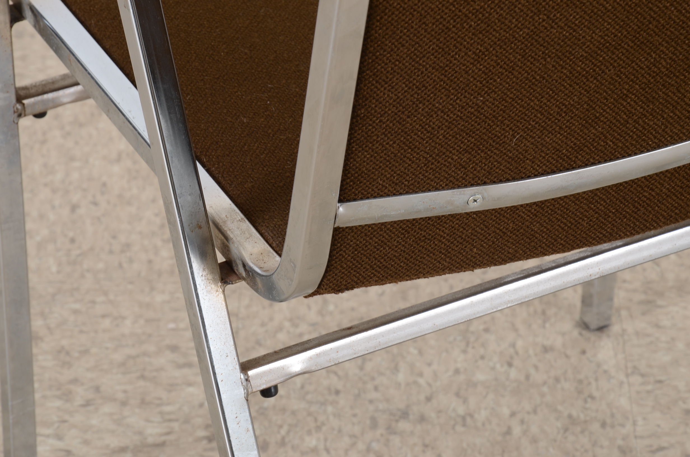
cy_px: 228
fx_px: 3012
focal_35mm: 158
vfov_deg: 8.7
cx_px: 345
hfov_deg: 13.1
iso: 125
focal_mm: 105
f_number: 13
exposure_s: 1/125
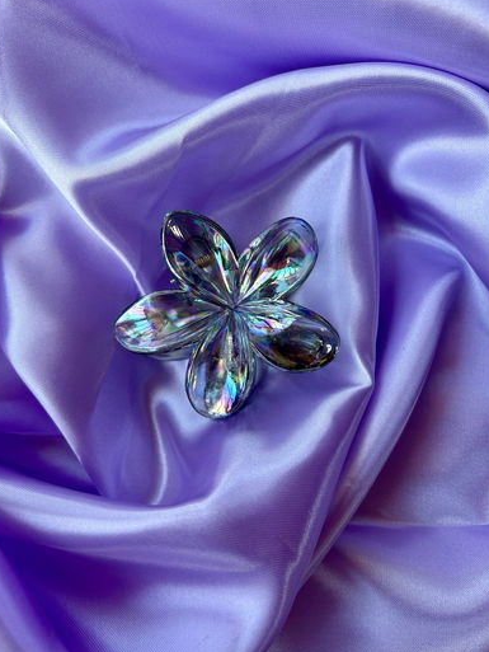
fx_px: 508
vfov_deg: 65.3
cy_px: 325
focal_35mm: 27
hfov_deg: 51.4
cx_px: 239
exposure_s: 1/164
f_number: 1.5
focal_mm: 5.7
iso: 40
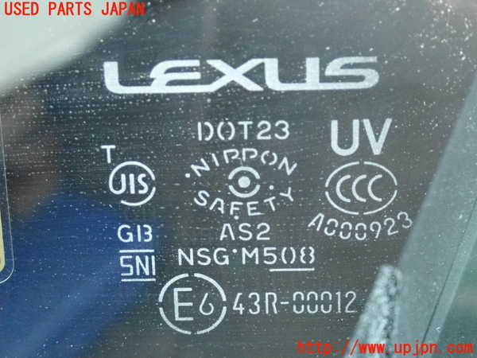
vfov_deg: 18.0
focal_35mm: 82
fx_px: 1130
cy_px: 179
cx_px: 238
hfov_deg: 23.8
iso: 2000
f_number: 4.3
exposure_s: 1/125
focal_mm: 14.62
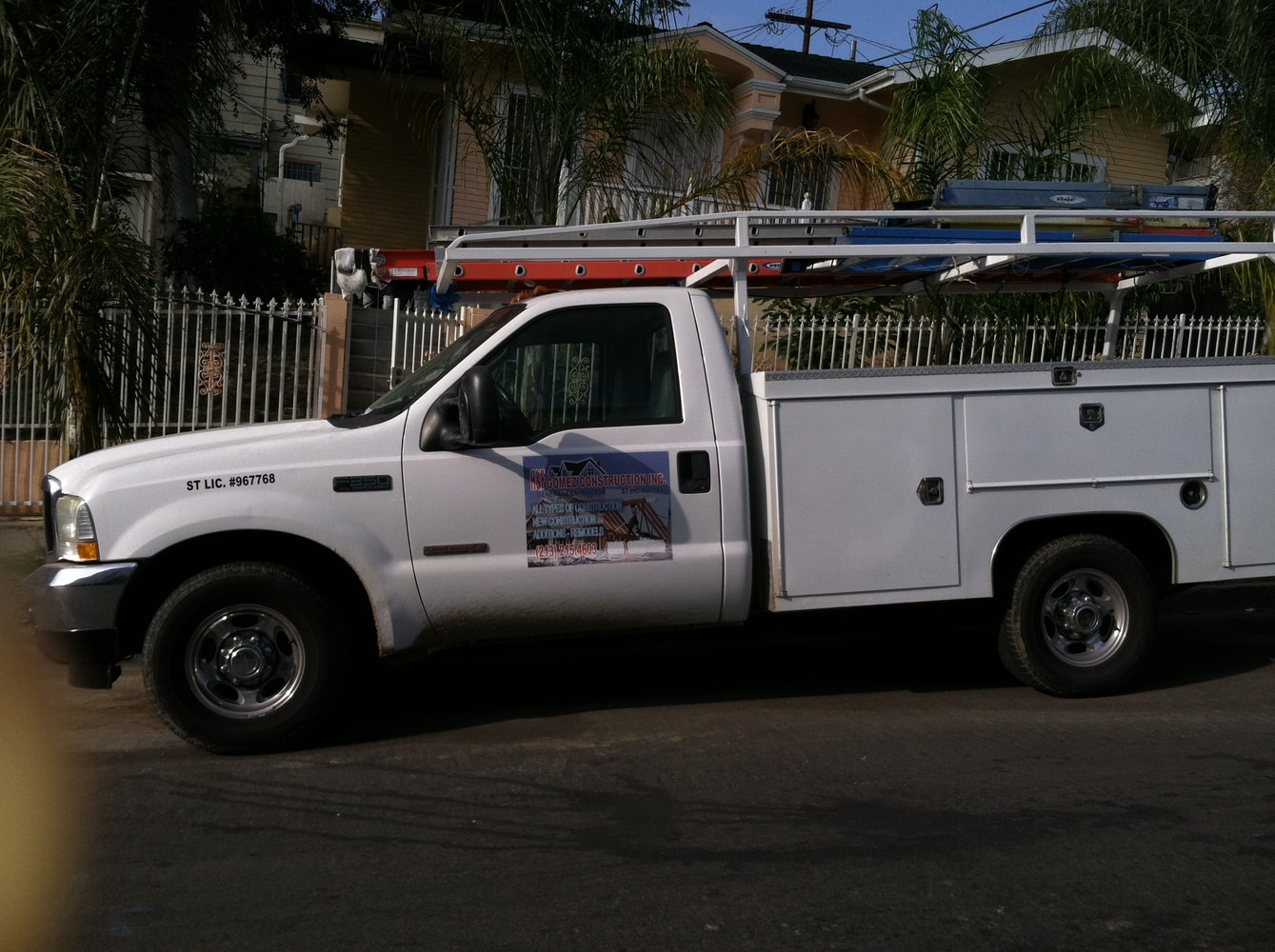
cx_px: 638
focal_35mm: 35
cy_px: 476
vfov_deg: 40.6
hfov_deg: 52.7
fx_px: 1287
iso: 80
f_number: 2.8
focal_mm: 3.85
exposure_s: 1/1456
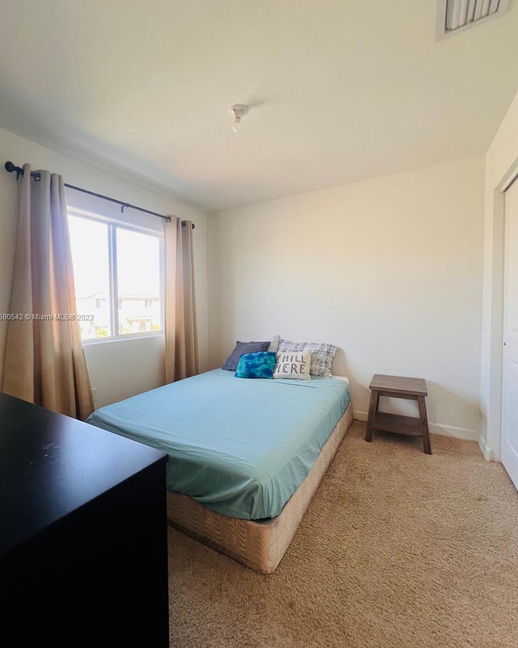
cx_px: 252
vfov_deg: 100.7
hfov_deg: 87.9
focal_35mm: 14
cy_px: 317
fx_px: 268
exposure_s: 1/120
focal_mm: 1.57
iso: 125
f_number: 1.8
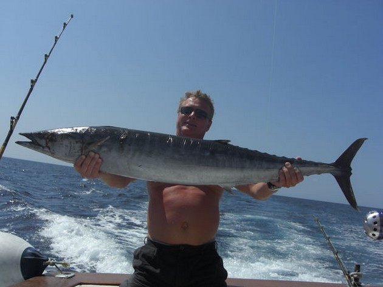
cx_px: 192
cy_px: 144
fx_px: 420
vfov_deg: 37.7
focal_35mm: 38
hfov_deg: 49.0
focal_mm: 7.9
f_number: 8
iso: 80
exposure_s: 1/500
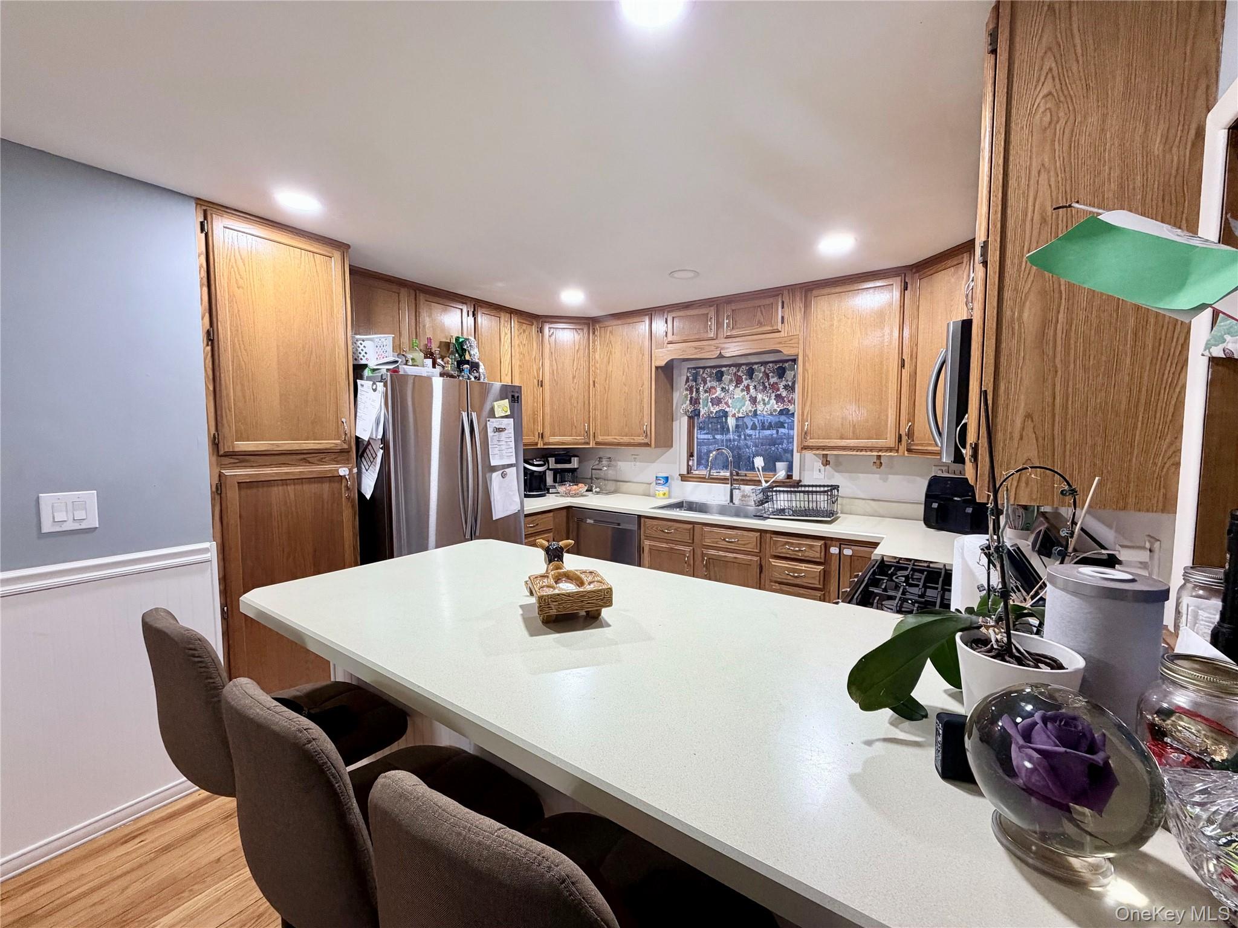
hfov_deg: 102.1
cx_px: 619
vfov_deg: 85.7
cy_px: 464
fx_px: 501
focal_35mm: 14
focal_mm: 2.22
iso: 250
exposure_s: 1/60
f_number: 2.2
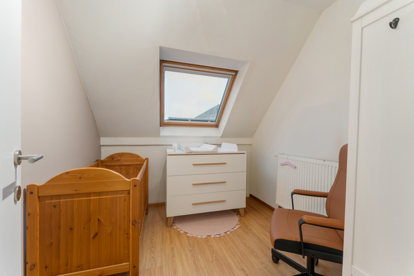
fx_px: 161
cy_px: 138
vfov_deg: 81.2
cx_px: 207
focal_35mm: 14
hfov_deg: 104.3
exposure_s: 3.2
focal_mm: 14
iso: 250
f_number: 11
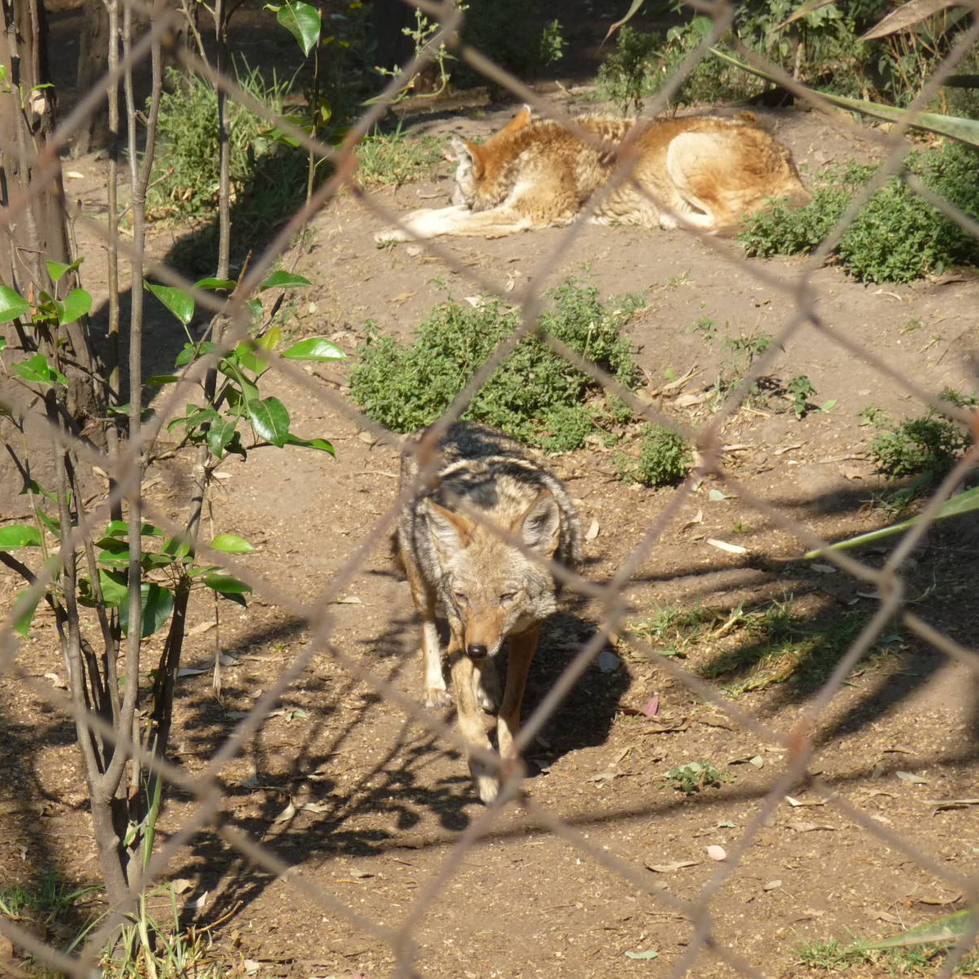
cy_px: 489
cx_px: 496
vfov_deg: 10.0
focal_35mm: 174
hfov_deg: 10.0
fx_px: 5567
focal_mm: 25.2
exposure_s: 1/400
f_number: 4.8
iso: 200
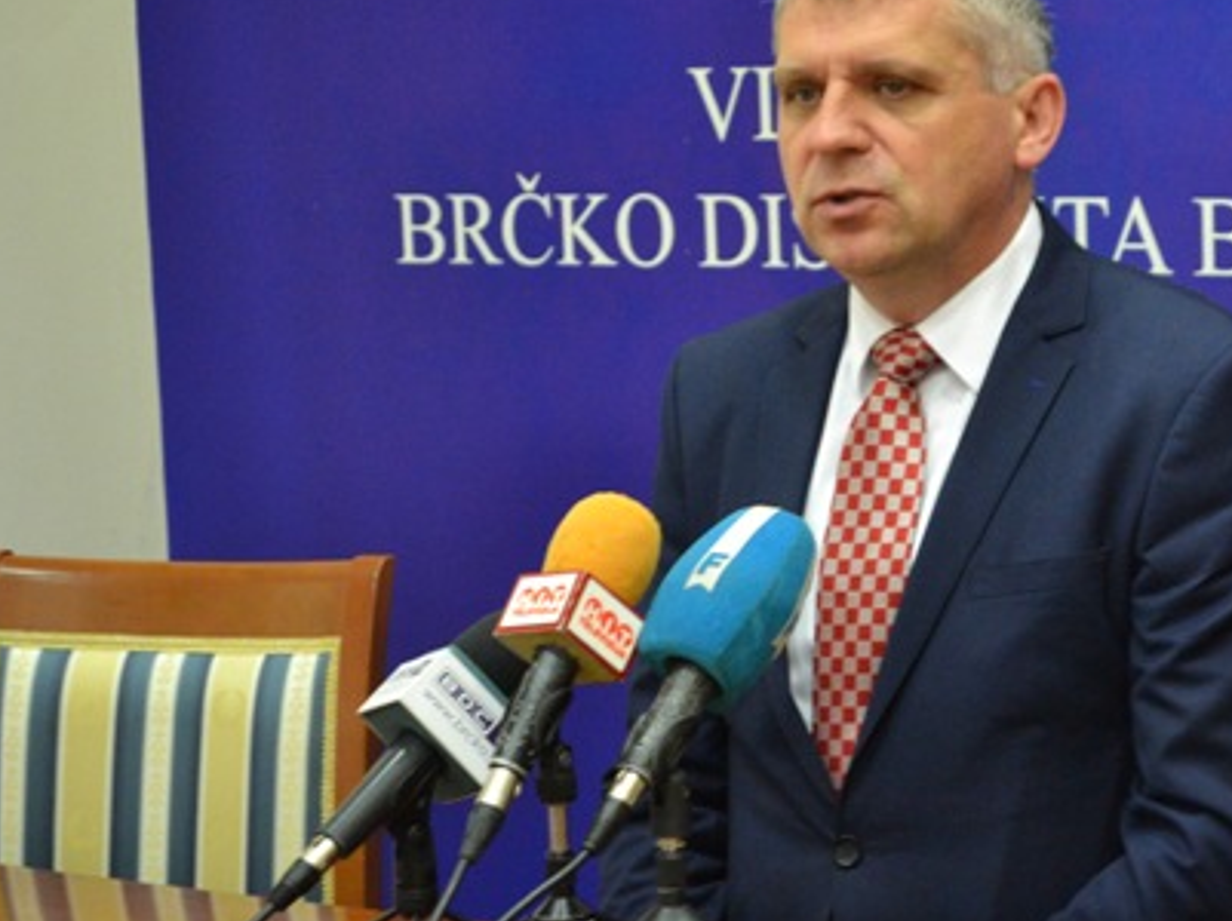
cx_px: 854
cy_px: 459
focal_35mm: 127
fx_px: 4508
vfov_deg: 11.7
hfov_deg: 15.5
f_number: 5.6
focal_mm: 55
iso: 2800
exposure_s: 1/60
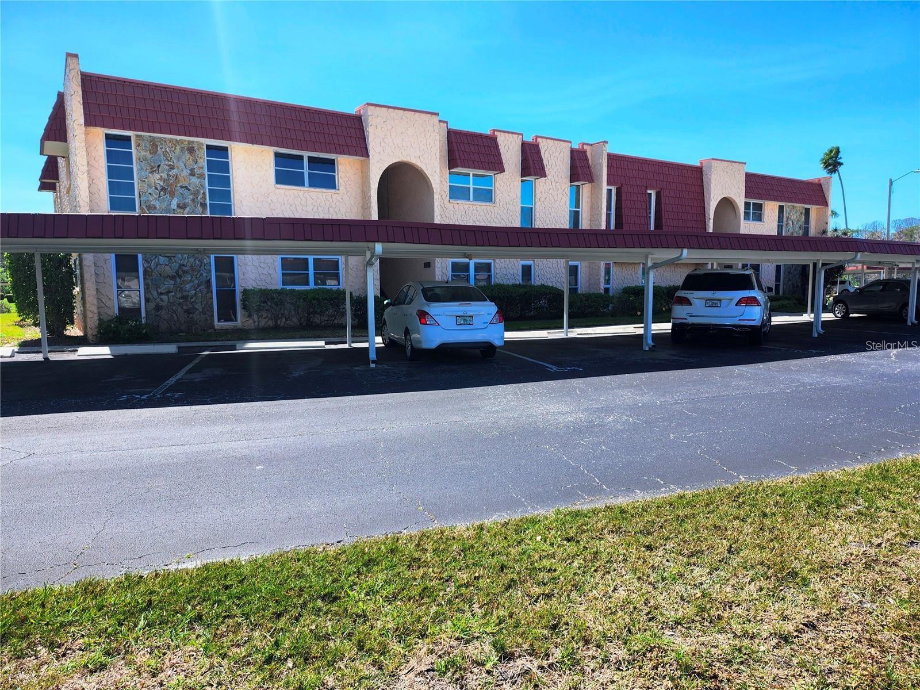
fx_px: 611
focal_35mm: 23
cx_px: 460
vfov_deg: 58.9
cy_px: 345
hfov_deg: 73.9
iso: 25
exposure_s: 1/1022
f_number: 1.8
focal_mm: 5.54
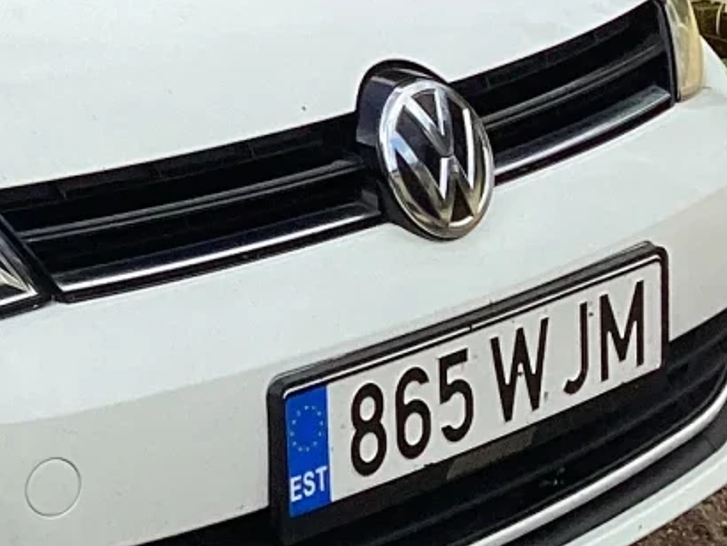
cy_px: -90
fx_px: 3047
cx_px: -546
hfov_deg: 12.5
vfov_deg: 10.1
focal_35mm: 145
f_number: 2.4
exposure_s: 1/578
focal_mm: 3.3
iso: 25
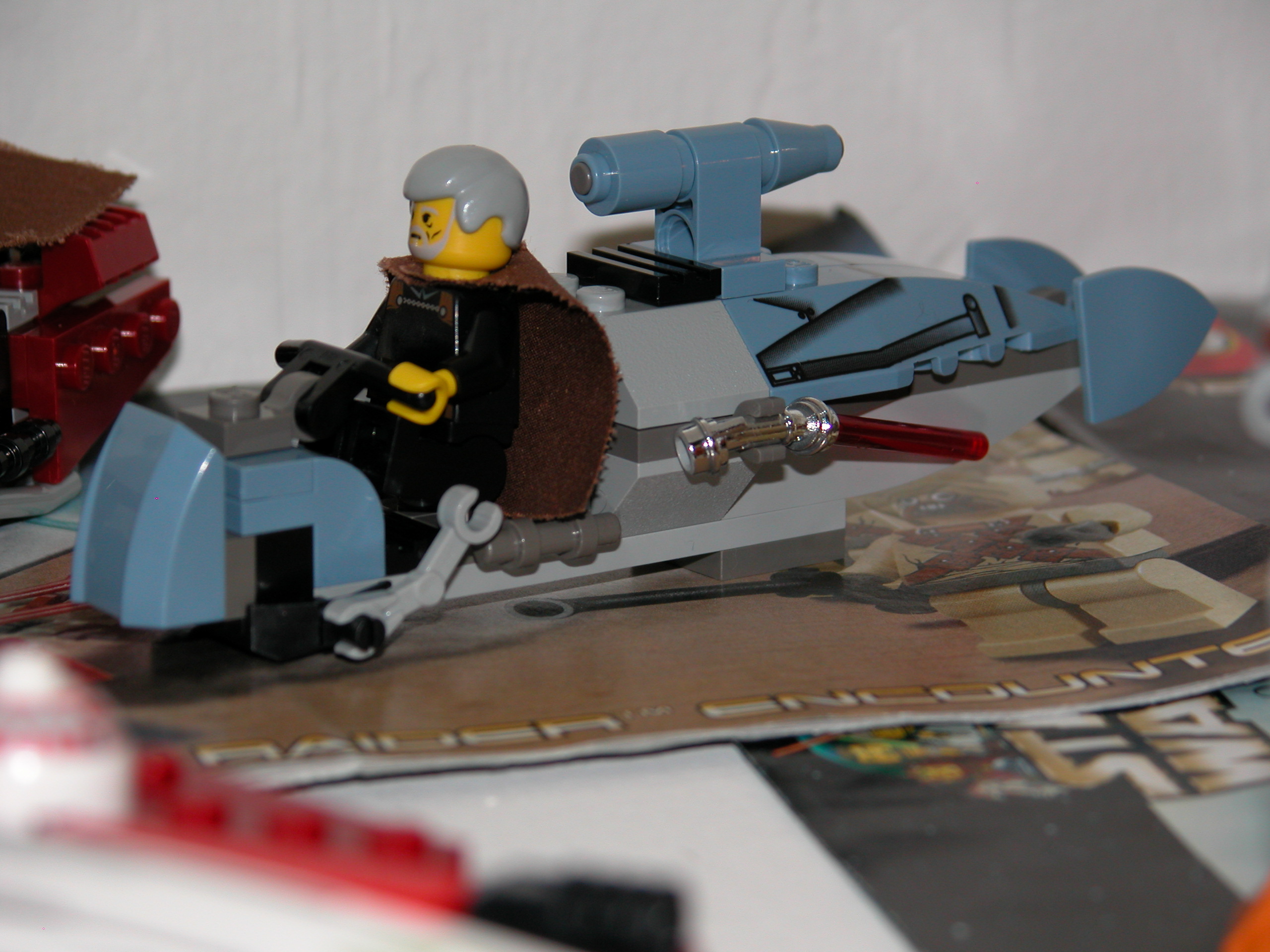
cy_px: 476
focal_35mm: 146
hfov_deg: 13.5
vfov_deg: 10.2
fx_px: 5356
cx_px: 635
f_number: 3.9
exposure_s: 1/125
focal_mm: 37.7
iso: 100
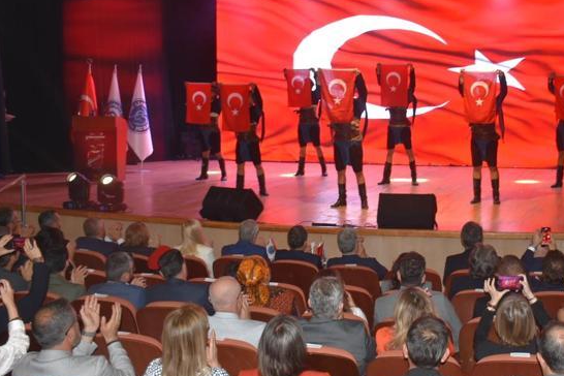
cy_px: 119
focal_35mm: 55
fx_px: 862
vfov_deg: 24.5
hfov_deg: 35.7
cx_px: 395
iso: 400
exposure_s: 1/60
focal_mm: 26
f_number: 3.8
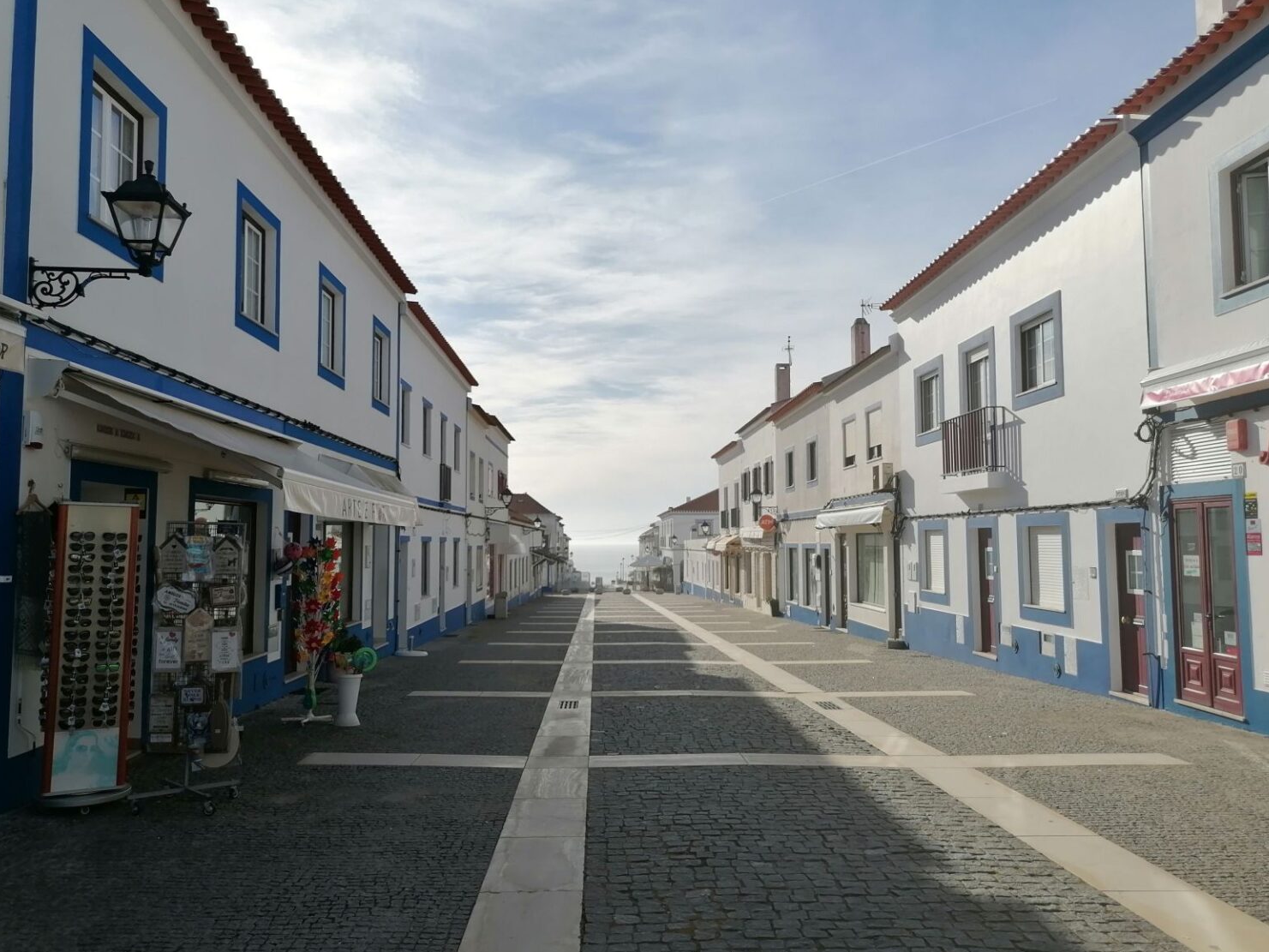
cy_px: 464
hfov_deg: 63.4
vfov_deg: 49.7
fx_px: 1027
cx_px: 626
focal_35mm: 28
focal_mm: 4.75
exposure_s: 1/2174
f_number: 1.8
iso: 50
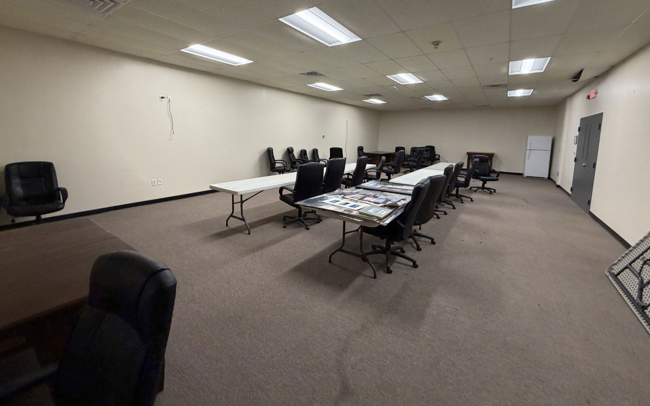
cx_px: 324
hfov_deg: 101.5
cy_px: 163
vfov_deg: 74.0
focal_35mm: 15
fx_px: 266
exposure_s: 1/60
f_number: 2.2
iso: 250
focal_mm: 2.22
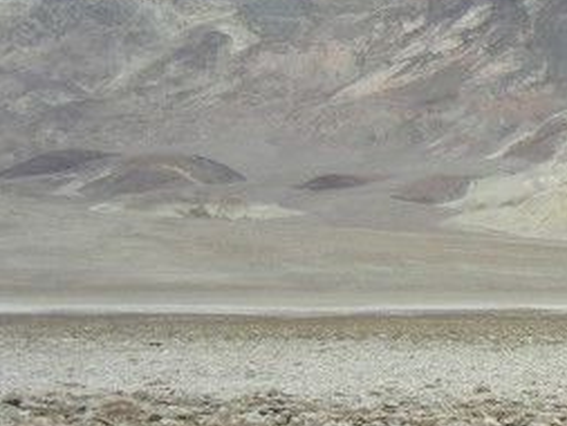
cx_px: 1143
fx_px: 2589
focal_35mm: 158
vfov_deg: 9.4
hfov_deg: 11.3
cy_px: 74
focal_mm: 7.1
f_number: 7.4
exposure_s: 1/568
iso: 160
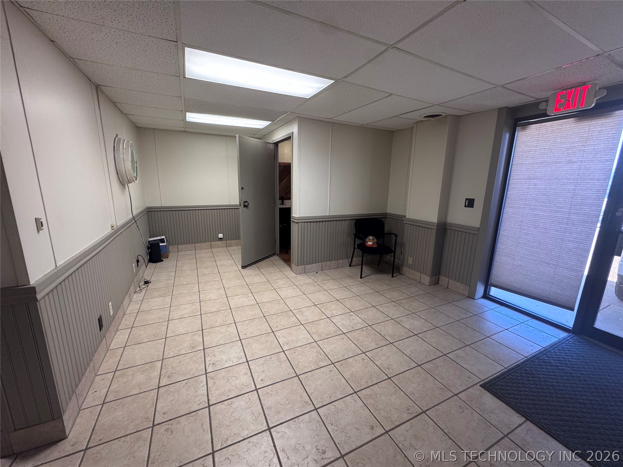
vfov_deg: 85.7
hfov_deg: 102.1
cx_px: 312
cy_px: 234
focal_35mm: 14
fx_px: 252
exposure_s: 1/60
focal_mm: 2.22
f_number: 2.2
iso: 160
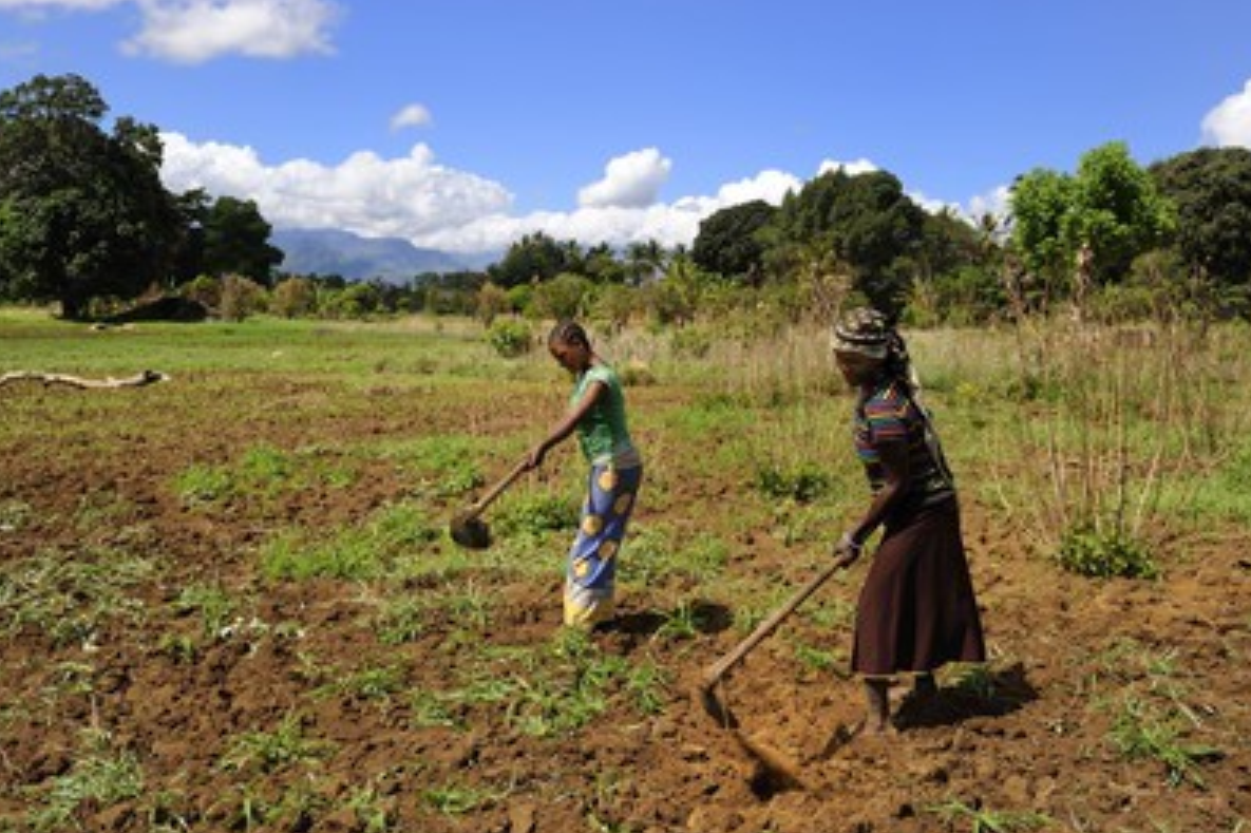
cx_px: 599
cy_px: 437
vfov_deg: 39.9
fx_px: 1146
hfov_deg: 57.2
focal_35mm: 33
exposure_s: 1/320
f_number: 8
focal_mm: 31
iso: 200
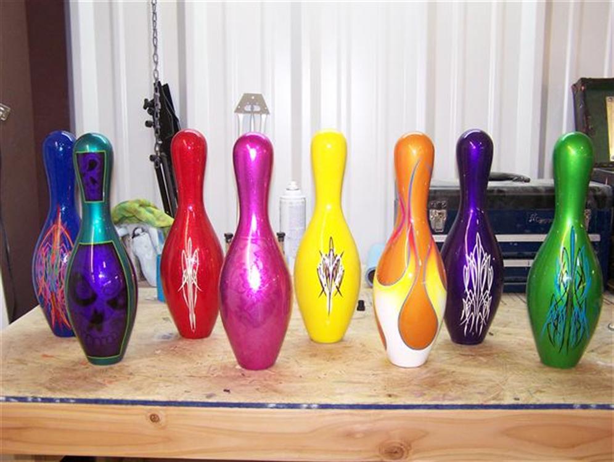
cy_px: 231
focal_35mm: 38
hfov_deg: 48.9
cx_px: 307
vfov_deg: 37.8
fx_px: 675
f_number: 2.8
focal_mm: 6.3
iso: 200
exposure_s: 1/60
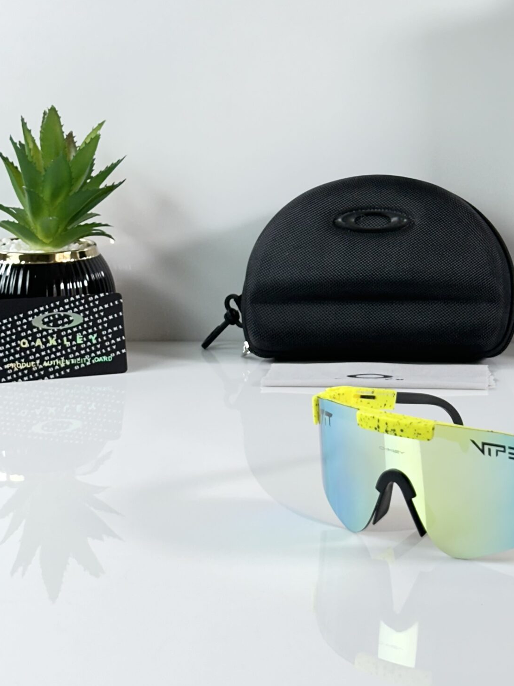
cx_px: 440
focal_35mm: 84
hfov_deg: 17.4
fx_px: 1663
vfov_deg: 22.8
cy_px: 102
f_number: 1.78
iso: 64
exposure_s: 1/100
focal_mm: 6.86
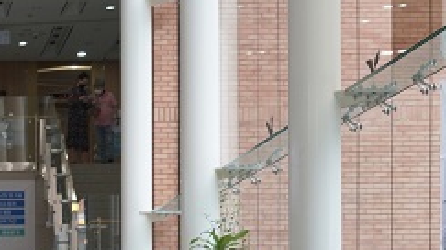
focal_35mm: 148
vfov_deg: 8.0
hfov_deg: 14.1
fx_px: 1748
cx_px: -94
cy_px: 381
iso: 400
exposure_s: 1/125
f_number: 4
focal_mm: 49
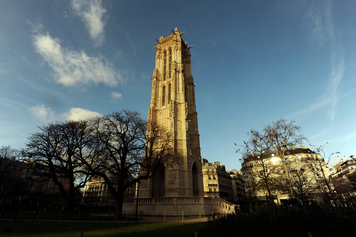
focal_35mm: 17
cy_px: 118
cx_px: 178
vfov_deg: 70.4
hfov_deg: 93.3
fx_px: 168
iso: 200
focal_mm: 17
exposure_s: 1/200
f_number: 9
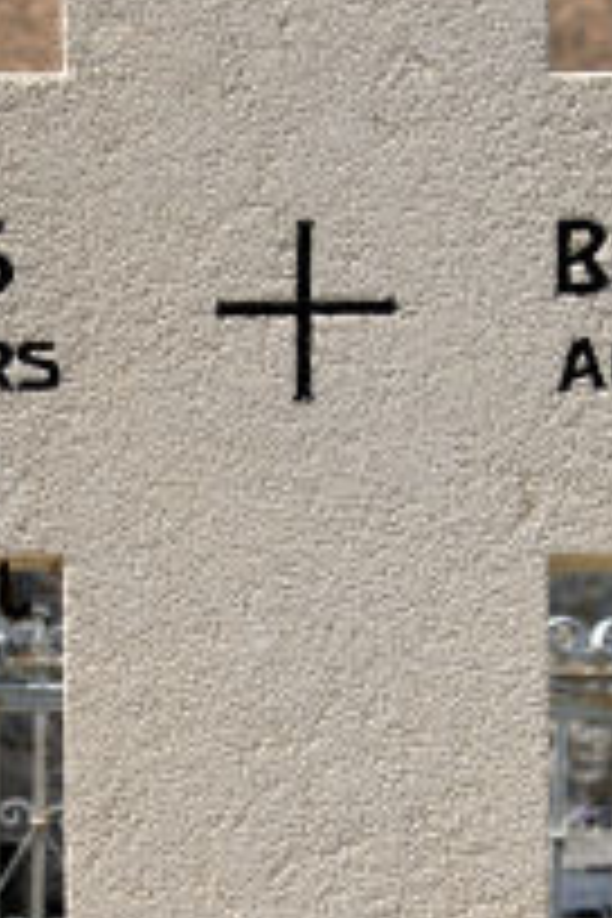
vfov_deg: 10.3
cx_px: 324
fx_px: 5049
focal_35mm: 198
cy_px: 796
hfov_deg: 6.9
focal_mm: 42
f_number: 9
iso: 100
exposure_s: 1/320
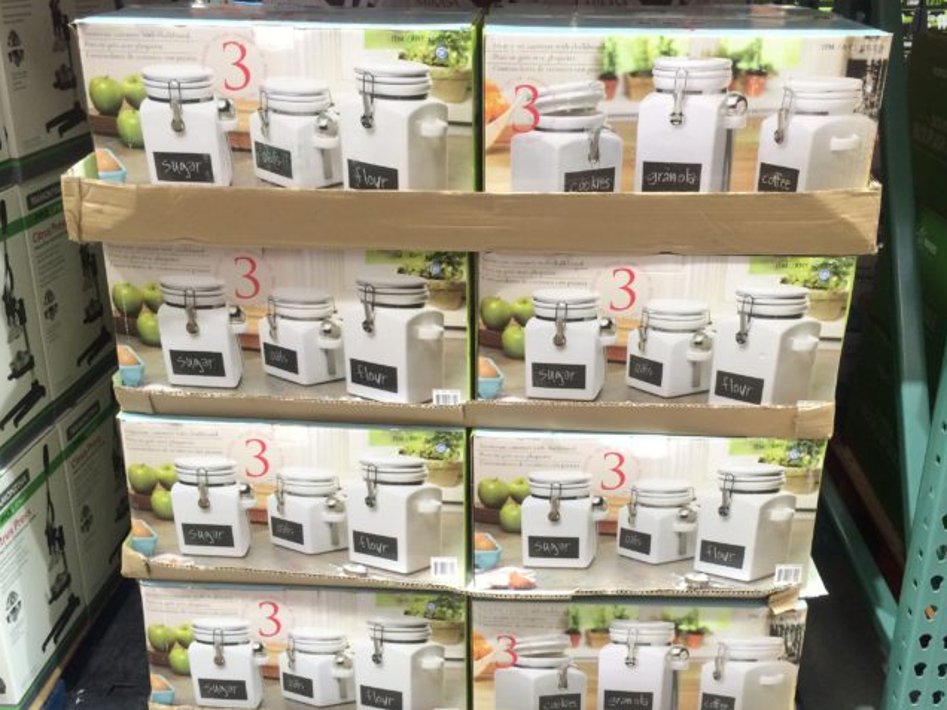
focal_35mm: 35
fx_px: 958
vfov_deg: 40.6
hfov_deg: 52.5
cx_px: 520
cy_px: 317
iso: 125
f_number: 2.2
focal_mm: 4.15
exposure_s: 1/33
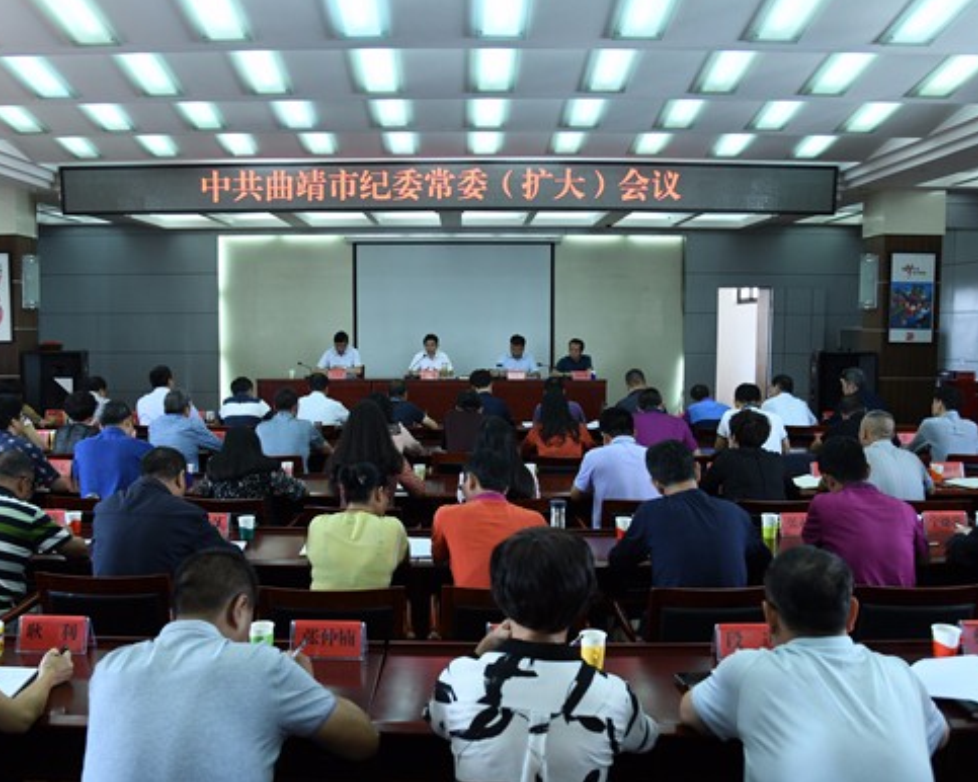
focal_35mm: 28
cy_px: 381
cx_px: 450
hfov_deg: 62.1
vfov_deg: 51.5
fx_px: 810
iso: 1000
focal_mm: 24
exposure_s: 1/60
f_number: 5
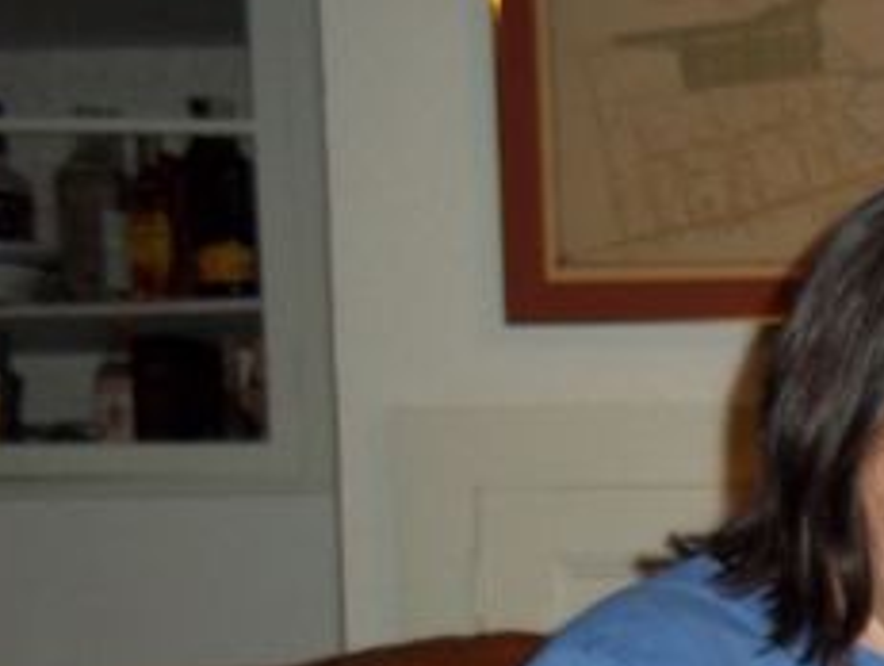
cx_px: 1196
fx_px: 2583
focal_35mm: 101
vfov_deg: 14.0
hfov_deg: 18.0
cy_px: 898
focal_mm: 6.5
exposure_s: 1/30
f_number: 3.1
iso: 160
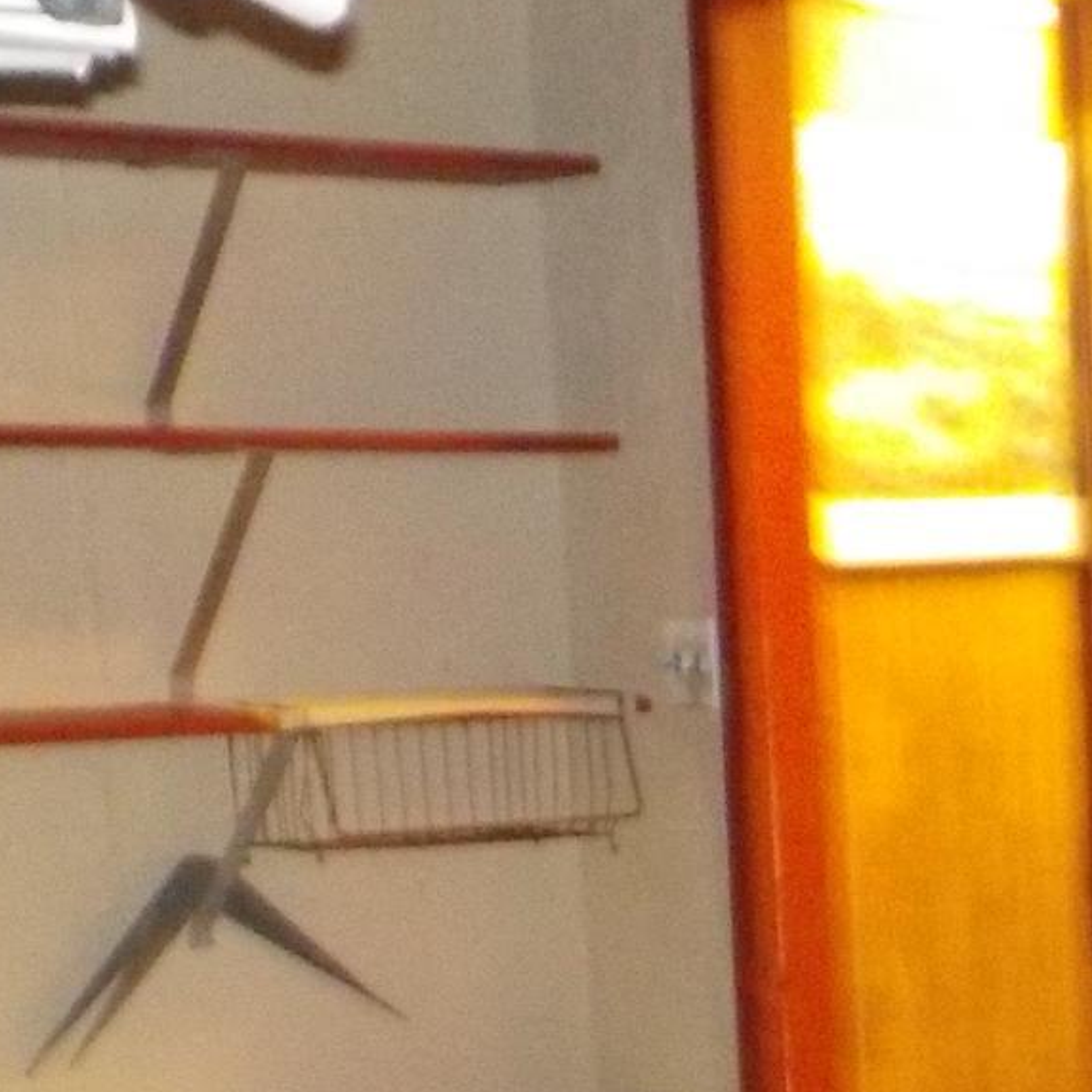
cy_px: 1231
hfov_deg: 17.3
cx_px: 1384
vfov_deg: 17.6
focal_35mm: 95
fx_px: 3391
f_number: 3.3
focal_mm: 4.1
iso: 800
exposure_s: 1/13
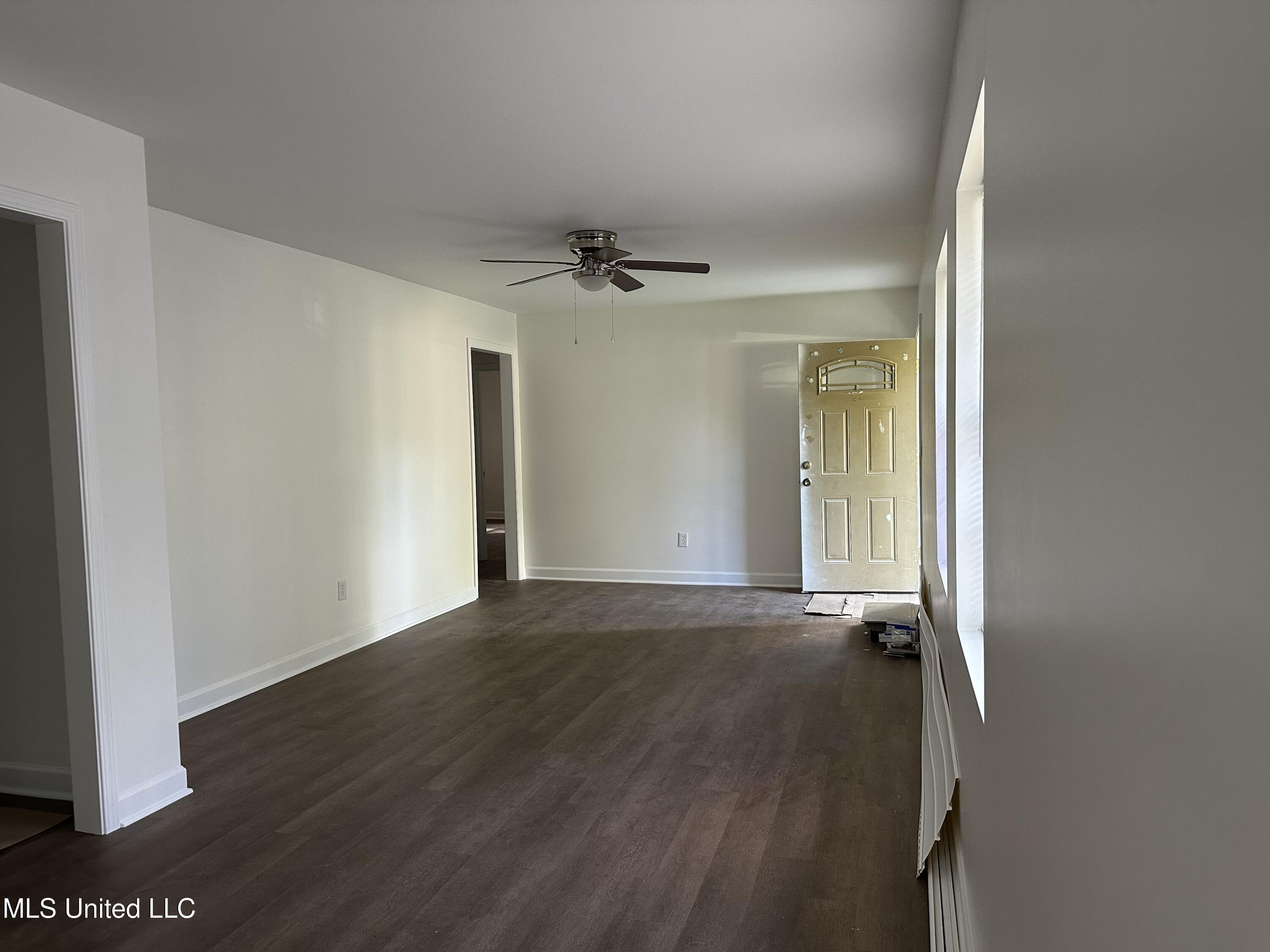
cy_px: 476
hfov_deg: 71.6
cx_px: 635
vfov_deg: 56.8
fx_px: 881
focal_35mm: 24
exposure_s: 1/60
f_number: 1.78
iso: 250
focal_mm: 6.86
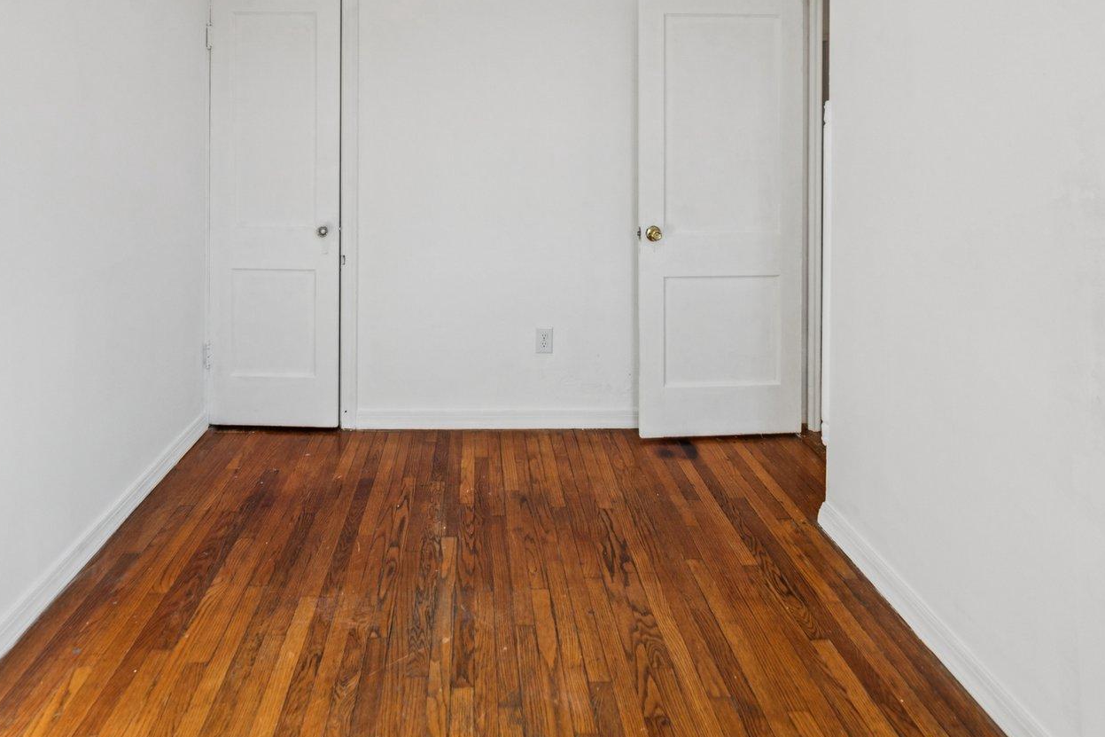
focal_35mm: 23
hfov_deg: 75.8
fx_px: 706
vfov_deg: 51.5
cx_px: 483
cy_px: 142
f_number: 8
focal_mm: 14
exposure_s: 1/50
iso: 100
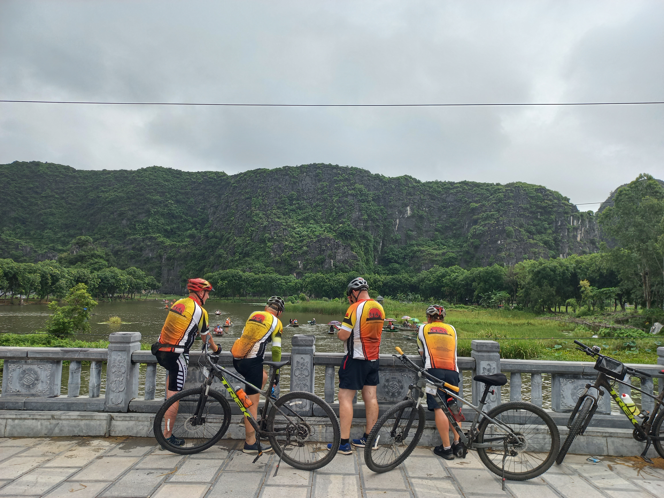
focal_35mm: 25
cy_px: 249
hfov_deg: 69.4
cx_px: 332
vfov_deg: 54.9
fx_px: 480
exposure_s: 1/108
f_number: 1.8
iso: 25
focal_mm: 4.6
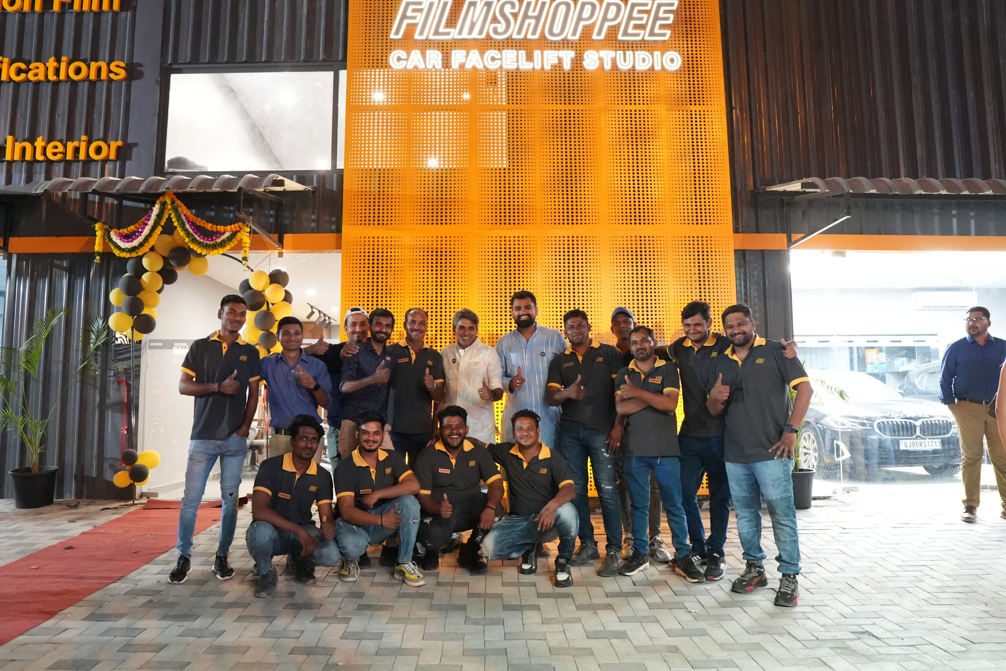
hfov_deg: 73.7
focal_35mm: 24
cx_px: 503
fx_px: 671
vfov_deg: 53.1
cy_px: 336
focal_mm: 16
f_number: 3.5
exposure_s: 1/100
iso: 8000
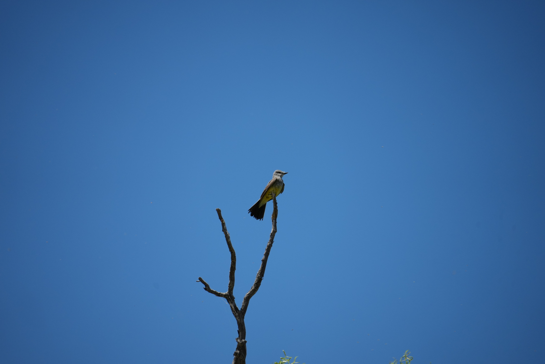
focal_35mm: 300
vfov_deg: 4.6
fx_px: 4541
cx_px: 272
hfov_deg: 6.9
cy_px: 182
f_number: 7.1
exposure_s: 1/2000
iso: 500
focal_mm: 300
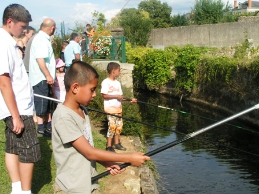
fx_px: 367
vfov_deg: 29.7
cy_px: 97
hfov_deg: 38.9
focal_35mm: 49
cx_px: 130
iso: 50
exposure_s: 1/400
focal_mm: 7.6
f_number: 5.6
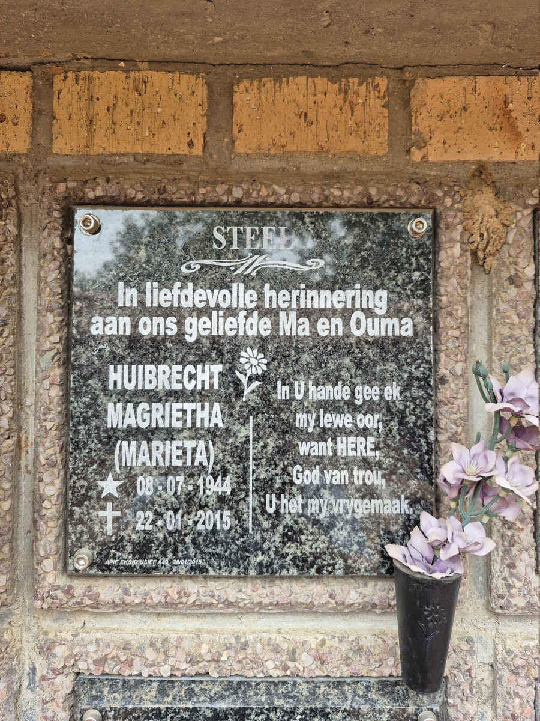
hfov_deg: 58.9
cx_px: 270
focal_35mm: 23
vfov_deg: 73.9
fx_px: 478
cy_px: 360
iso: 125
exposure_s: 1/180
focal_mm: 5.4
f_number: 1.8
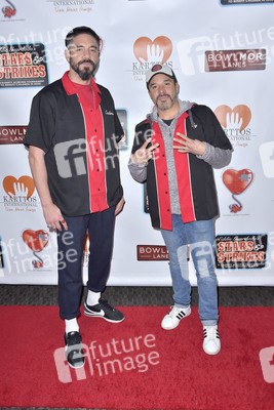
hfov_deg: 41.1
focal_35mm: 32
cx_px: 137
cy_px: 205
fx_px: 365
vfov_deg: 58.7
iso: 320
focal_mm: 32
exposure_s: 1/250
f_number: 7.1
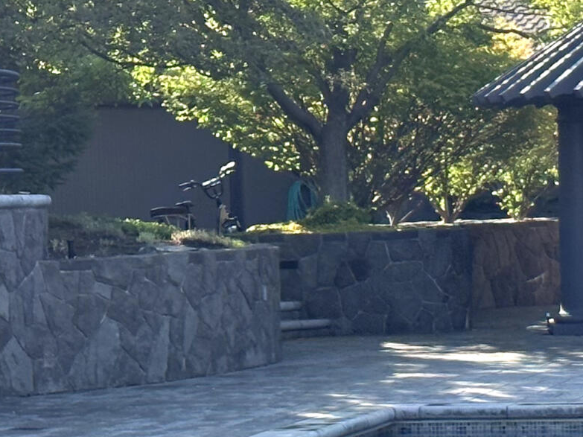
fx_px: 3098
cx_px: 624
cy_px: 392
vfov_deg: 8.0
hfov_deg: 10.6
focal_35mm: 184
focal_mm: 6.86
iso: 64
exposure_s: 1/962
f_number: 1.78
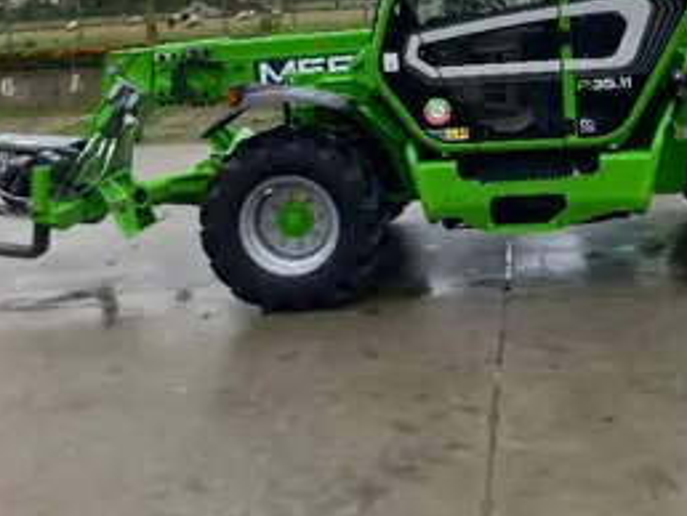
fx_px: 1033
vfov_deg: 27.2
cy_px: 64
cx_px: 442
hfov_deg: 36.5
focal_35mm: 52
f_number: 1.8
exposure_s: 1/121
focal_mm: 3.99
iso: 32
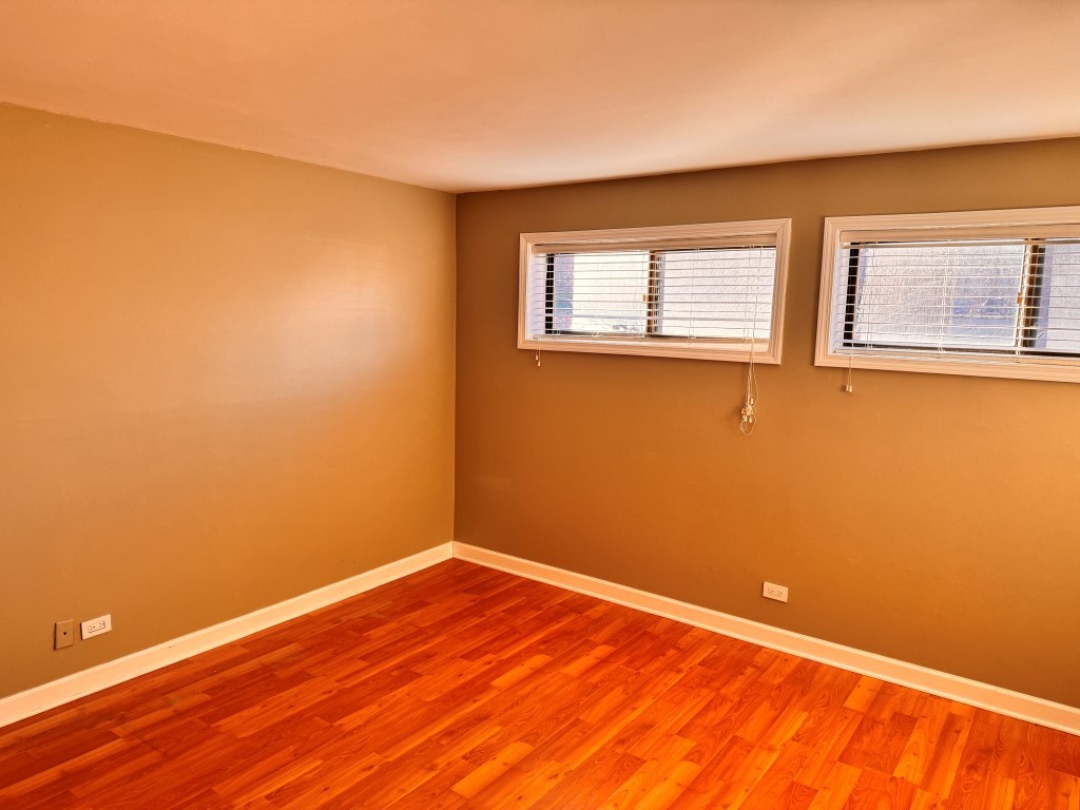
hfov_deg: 71.6
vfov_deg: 56.8
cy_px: 405
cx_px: 540
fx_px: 749
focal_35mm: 24
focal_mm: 6.86
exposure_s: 1/140
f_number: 1.78
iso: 100
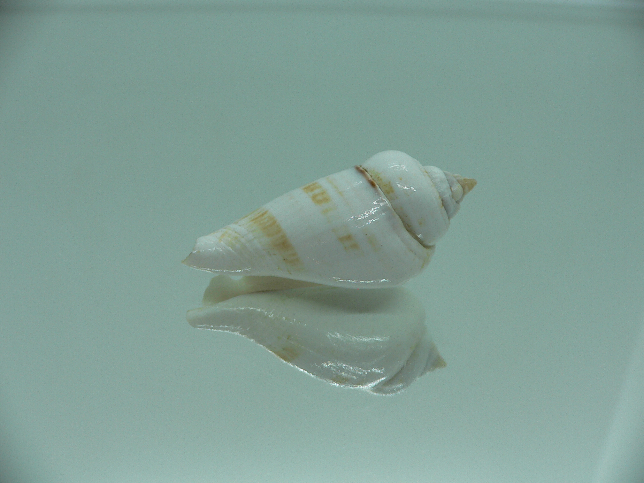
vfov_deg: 40.7
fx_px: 651
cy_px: 242
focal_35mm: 35
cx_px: 322
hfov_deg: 52.6
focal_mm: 4.6
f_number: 2.8
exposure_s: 1/80
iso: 80
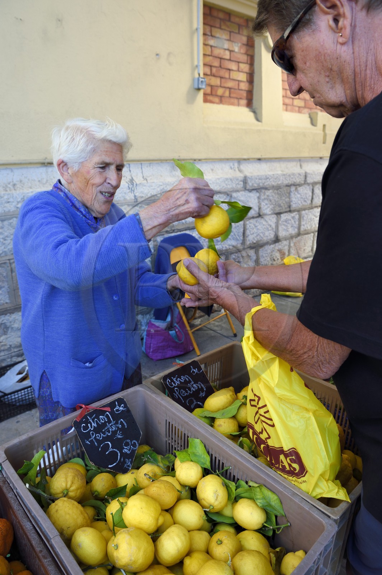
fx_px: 383
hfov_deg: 53.1
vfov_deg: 73.8
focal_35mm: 24
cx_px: 191
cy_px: 288
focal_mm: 24
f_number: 7.1
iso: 200
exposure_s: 1/100
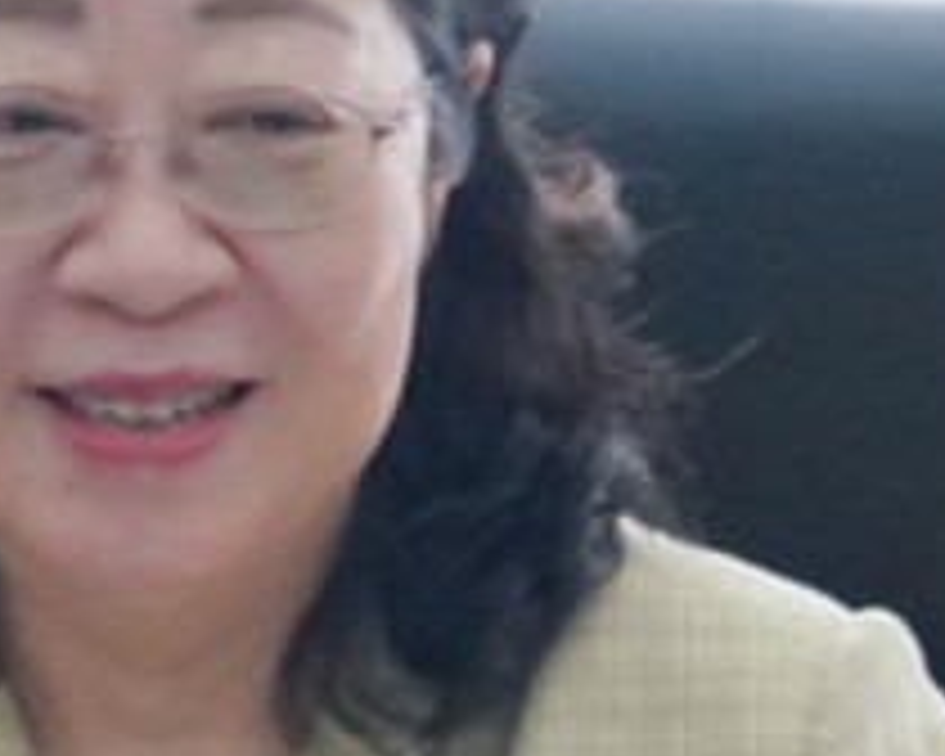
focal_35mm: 225
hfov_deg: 8.6
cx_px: 252
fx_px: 6293
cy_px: 659
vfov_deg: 6.9
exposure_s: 1/100
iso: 2500
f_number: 7.1
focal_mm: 42
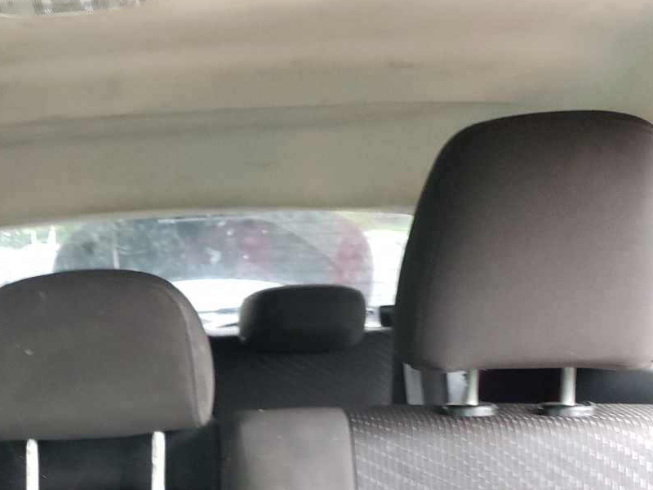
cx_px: 55
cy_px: 466
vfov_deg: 26.8
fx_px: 981
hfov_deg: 34.6
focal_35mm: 52
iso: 296
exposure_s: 1/30
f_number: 1.5
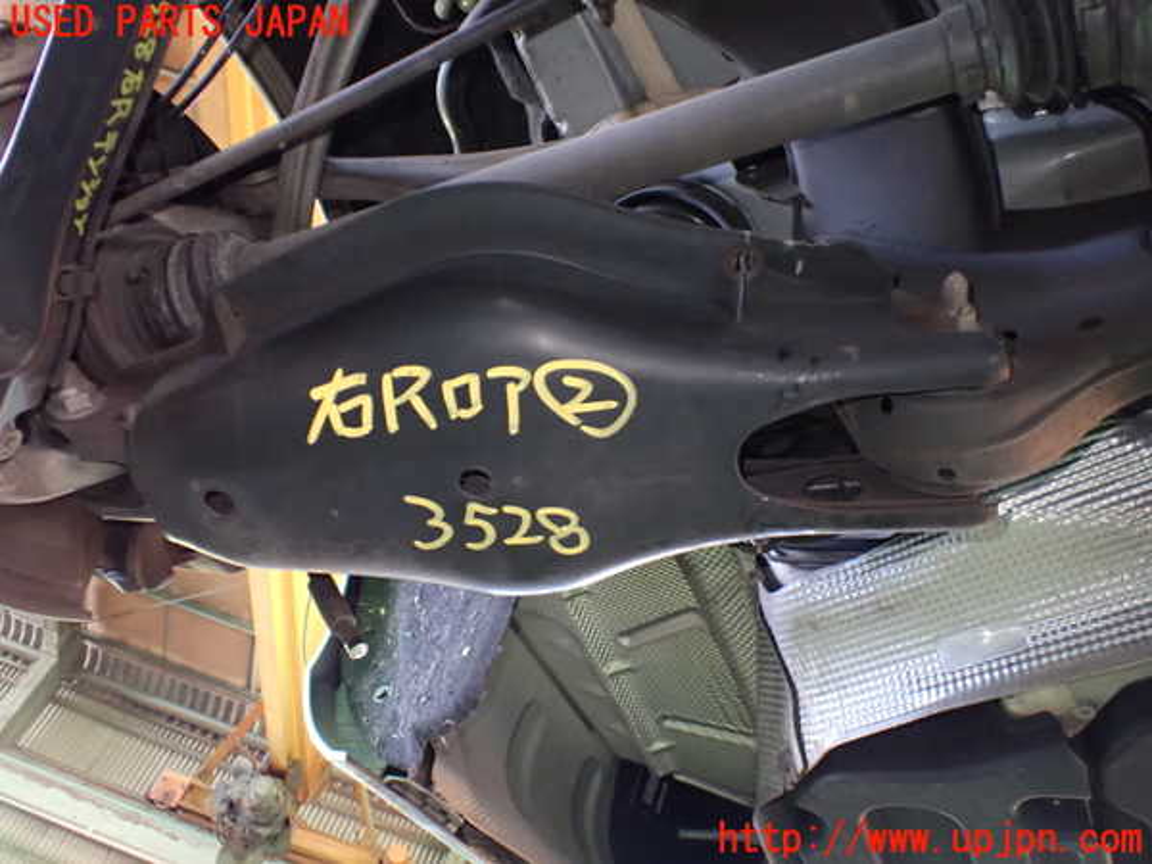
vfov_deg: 46.8
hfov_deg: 60.0
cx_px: 576
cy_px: 432
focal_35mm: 30
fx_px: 998
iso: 1250
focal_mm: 5.4
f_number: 2.3
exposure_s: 1/30
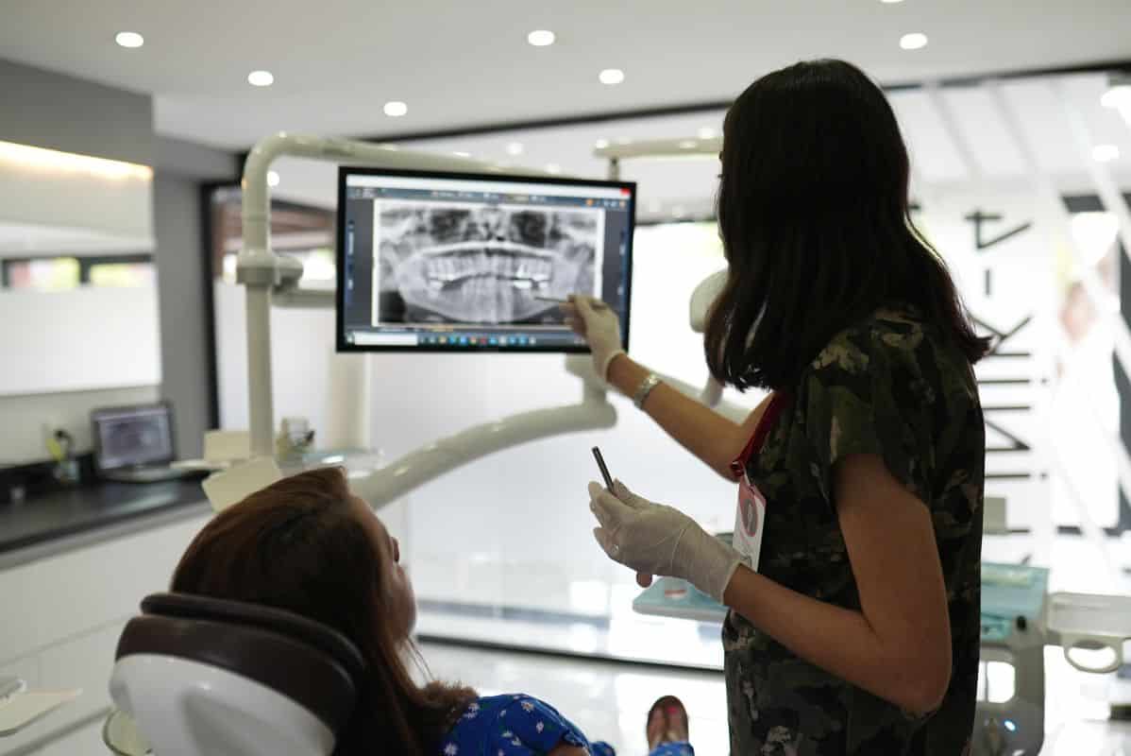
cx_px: 566
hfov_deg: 54.4
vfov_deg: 37.9
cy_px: 378
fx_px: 1100
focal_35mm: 35
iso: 640
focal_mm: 35
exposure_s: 1/250
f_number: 2
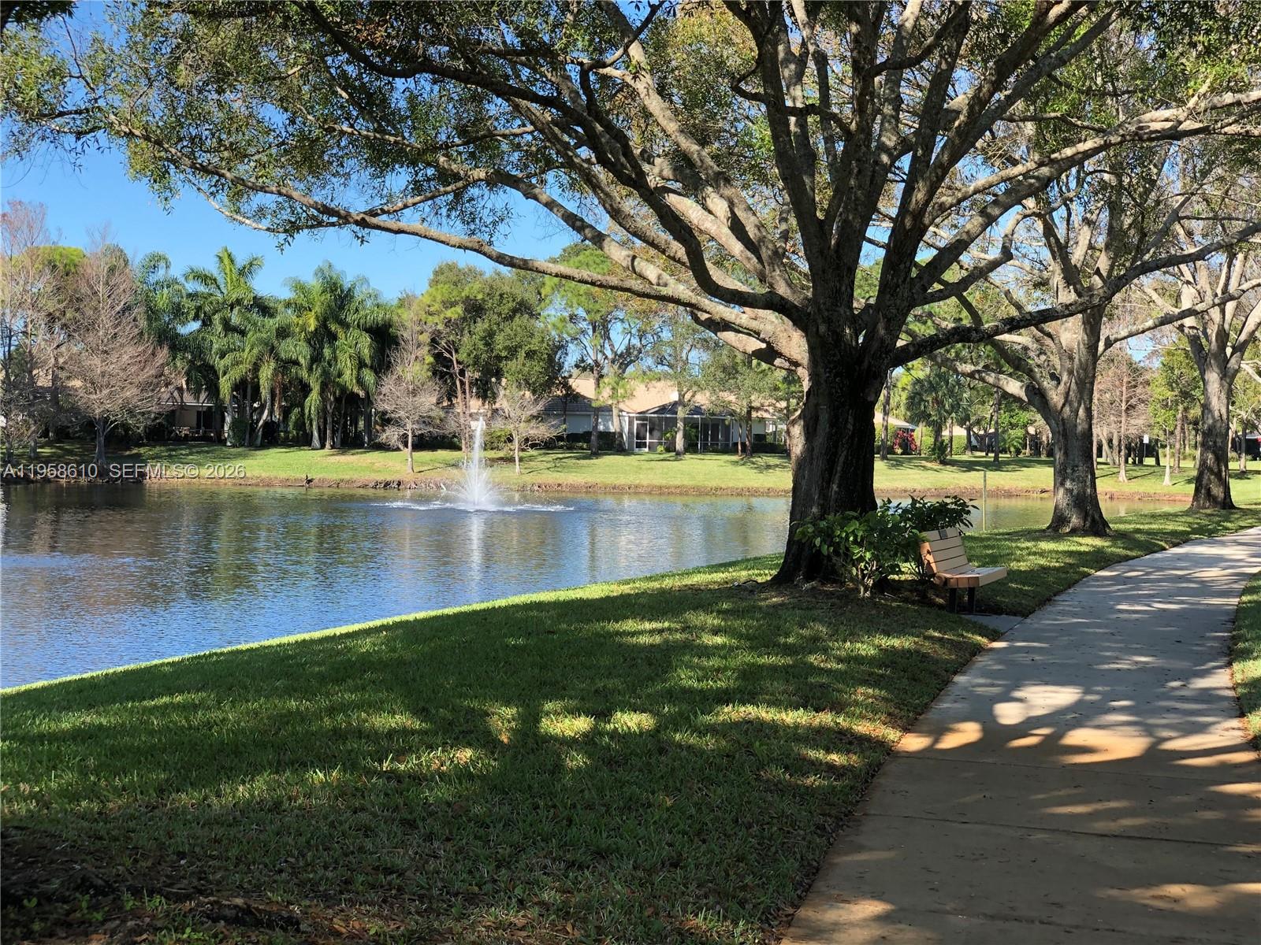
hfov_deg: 36.8
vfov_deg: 28.0
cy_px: 472
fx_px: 1894
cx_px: 630
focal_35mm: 52
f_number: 2.4
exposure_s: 1/279
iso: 16
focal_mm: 6
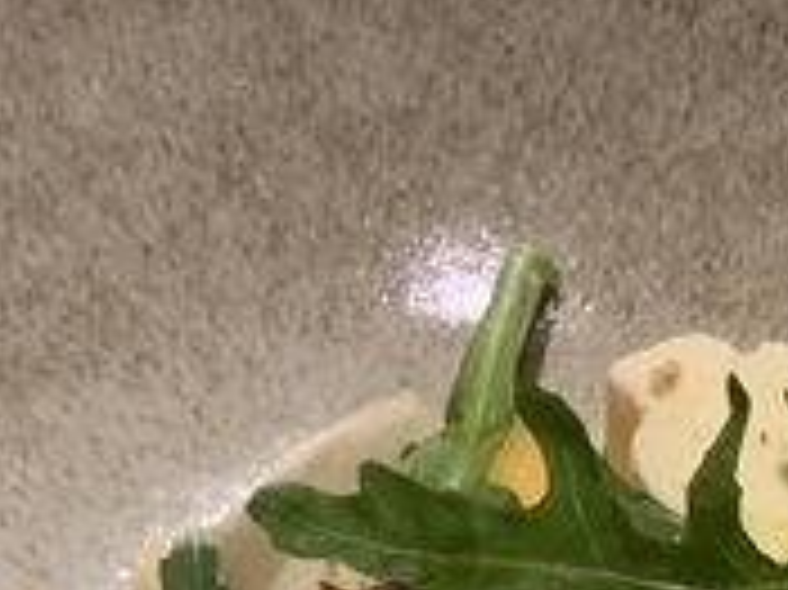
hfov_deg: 21.9
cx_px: 554
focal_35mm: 89
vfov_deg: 15.1
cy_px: 928
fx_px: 2025
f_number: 1.8
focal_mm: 4.25
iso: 250
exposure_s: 1/33
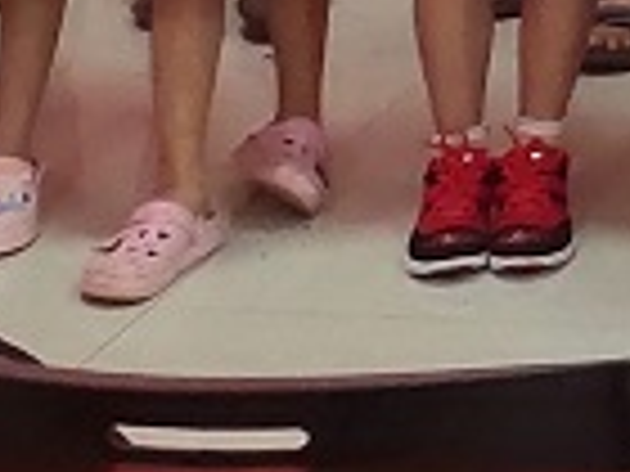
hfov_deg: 10.0
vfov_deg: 7.4
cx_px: 1683
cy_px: -1196
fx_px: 2985
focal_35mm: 164
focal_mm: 4.74
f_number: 1.79
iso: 56
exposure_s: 1/277
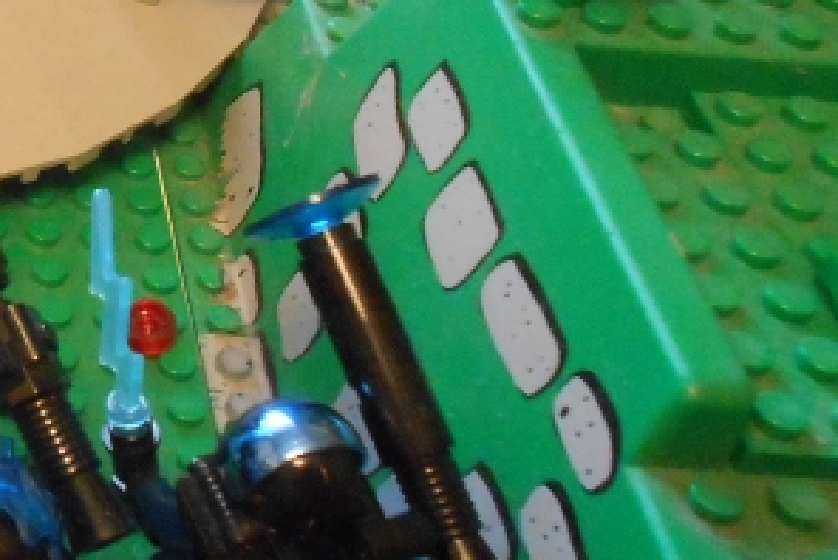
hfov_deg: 24.0
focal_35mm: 73
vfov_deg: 18.4
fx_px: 1701
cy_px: 68
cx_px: -277
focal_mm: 4.6
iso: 800
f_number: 3.5
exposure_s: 1/4
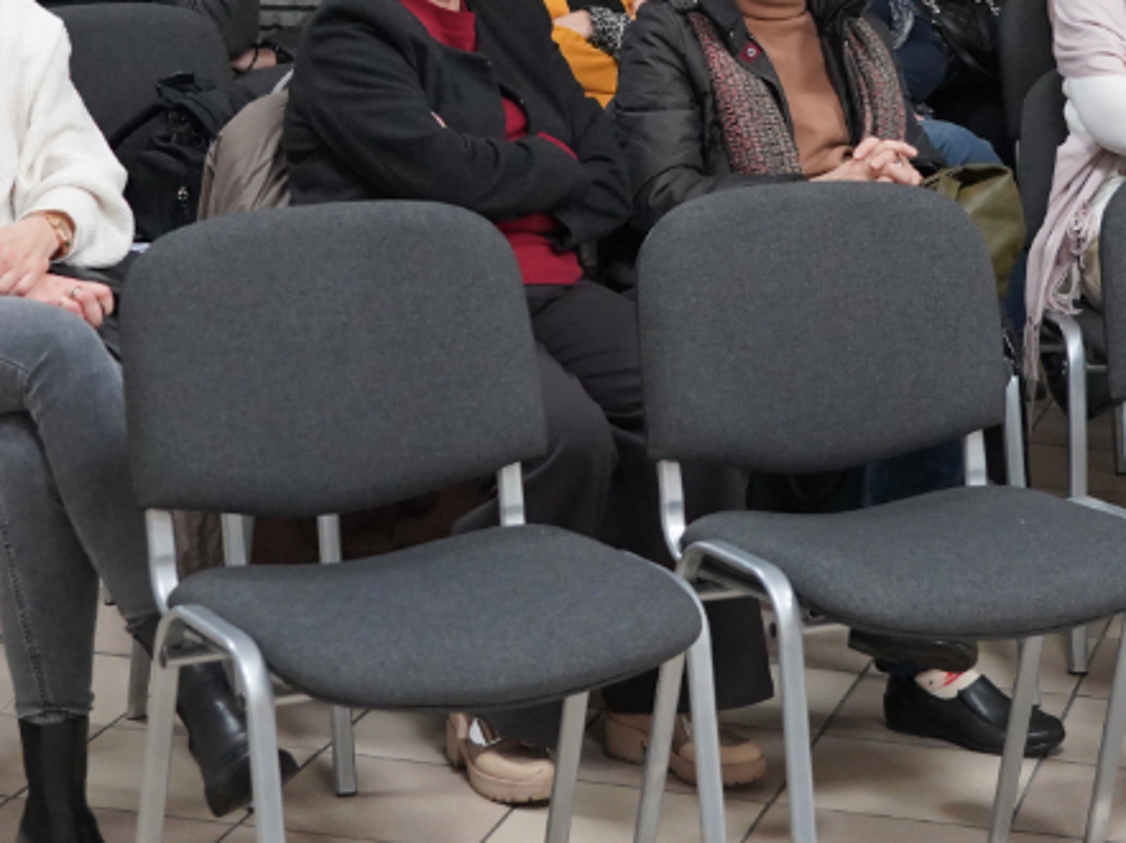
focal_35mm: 105
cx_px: 608
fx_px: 3413
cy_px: 132
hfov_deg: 18.7
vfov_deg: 14.0
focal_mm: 37
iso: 4000
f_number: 4
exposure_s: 1/160
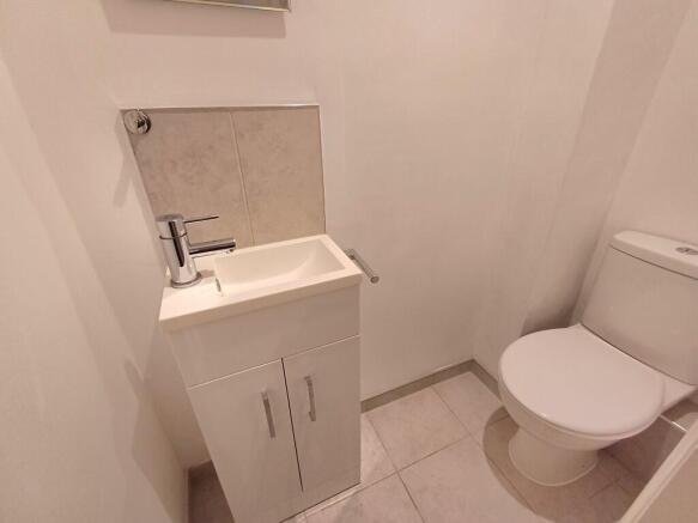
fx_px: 323
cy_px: 262
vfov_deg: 78.1
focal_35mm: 16
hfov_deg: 94.5
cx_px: 349
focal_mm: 1.64
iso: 160
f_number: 2.2
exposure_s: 1/50
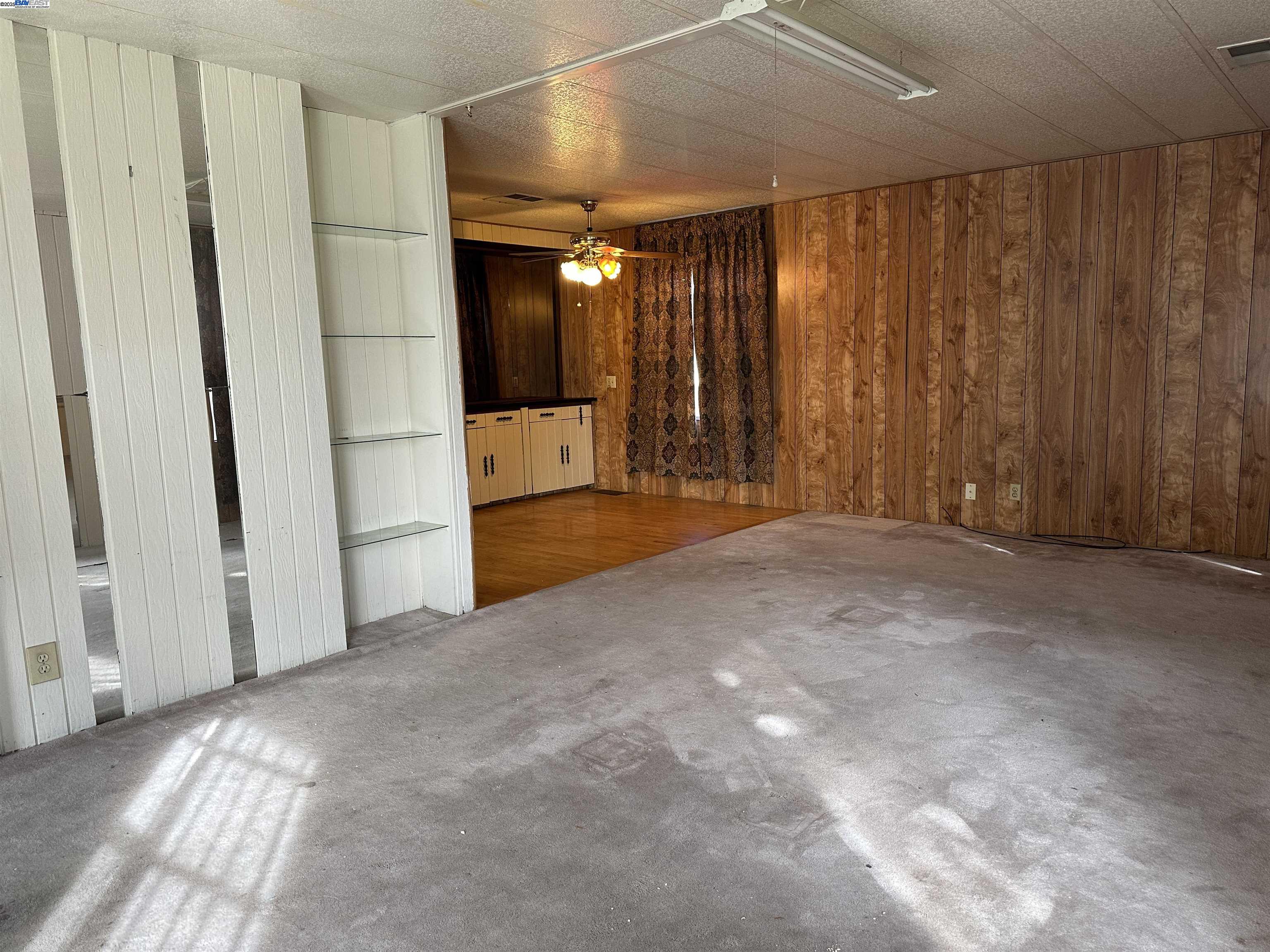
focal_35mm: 24
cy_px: 476
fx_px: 881
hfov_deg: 71.6
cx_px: 635
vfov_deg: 56.8
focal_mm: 6.86
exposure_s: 1/120
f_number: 1.78
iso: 160
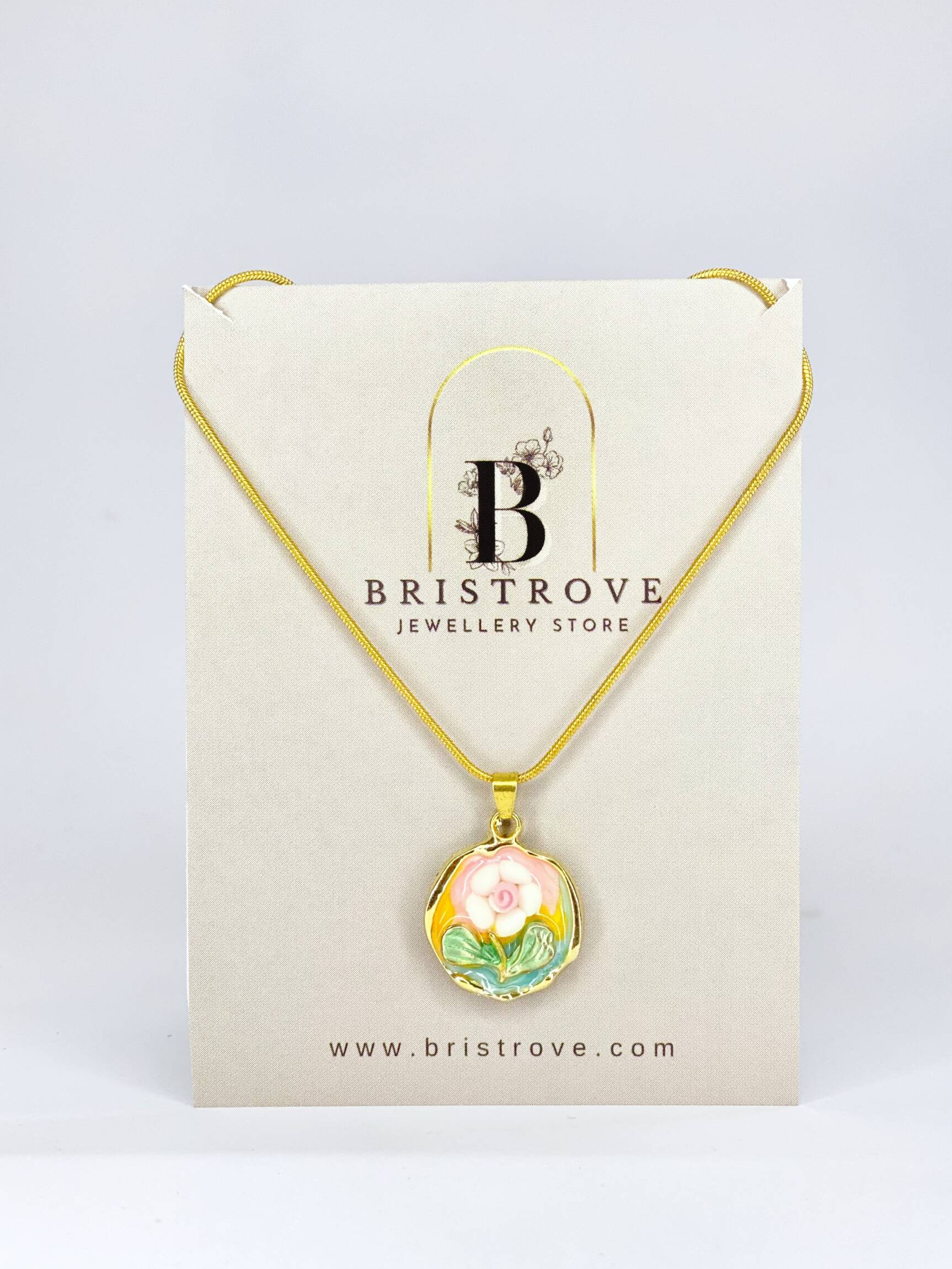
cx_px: 491
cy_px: 626
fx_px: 2127
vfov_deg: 33.2
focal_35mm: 58
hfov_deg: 25.2
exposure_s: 1/122
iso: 80
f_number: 2
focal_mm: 6
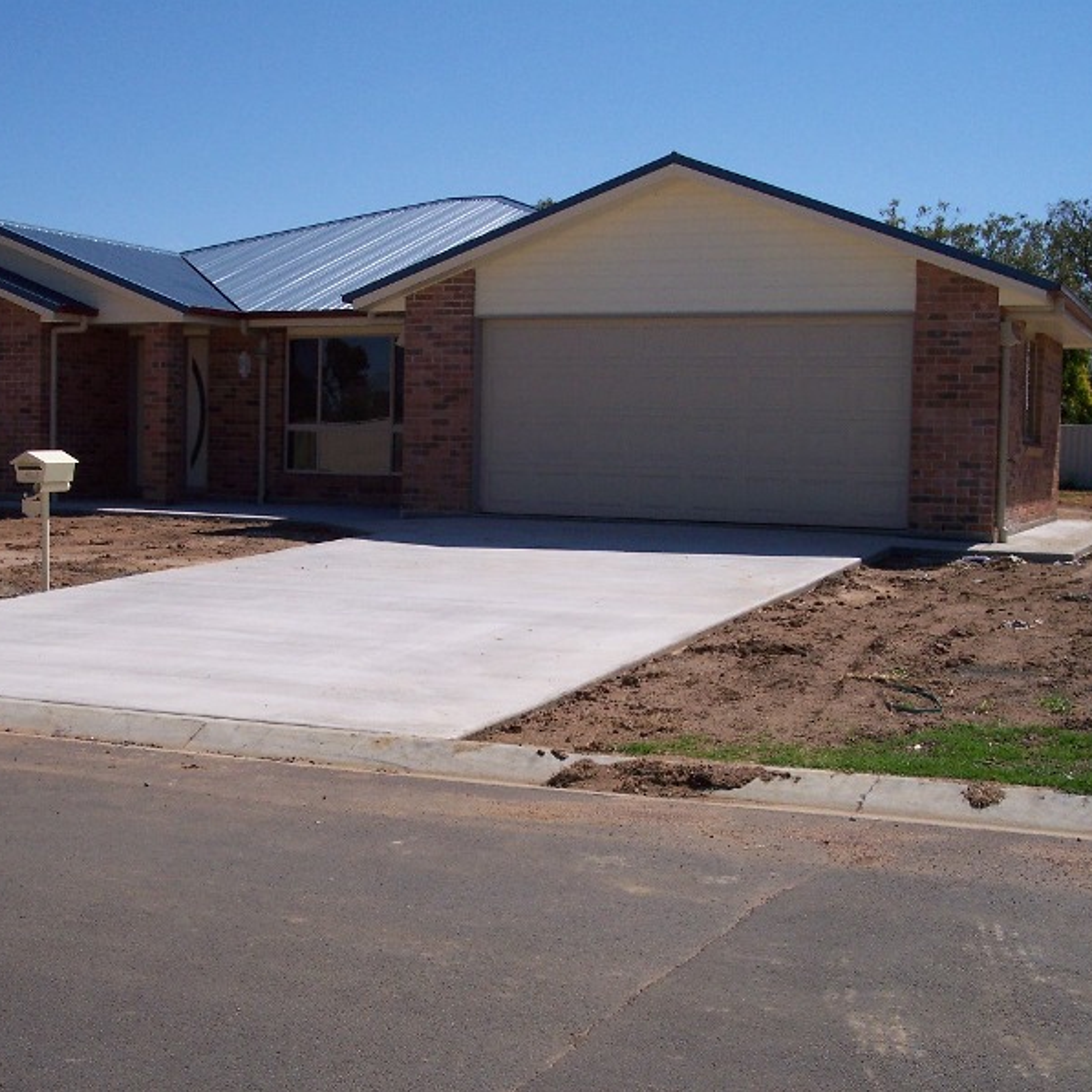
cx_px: 503
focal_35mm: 45
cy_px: 545
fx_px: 1606
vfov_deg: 37.6
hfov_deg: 37.5
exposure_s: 1/1000
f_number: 4.8
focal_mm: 8
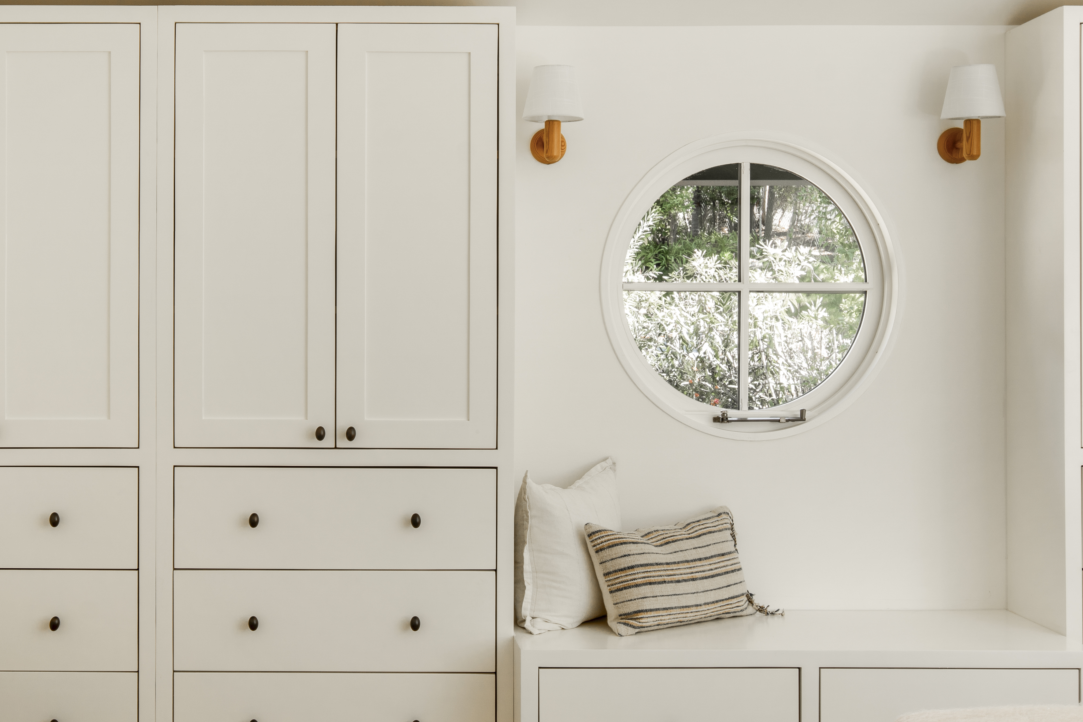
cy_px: 657
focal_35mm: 40
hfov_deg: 48.3
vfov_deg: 31.7
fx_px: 1203
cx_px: 472
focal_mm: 17
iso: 100
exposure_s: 1/2.5
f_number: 9
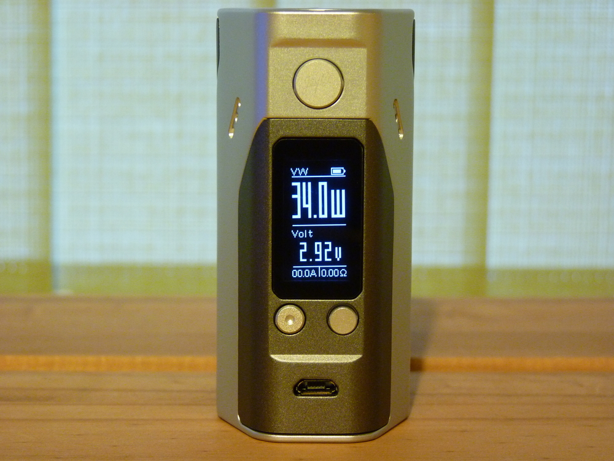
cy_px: 230
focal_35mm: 98
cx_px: 307
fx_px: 1738
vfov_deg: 15.1
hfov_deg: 20.0
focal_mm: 17.4
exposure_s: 1/8
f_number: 3.6
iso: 400
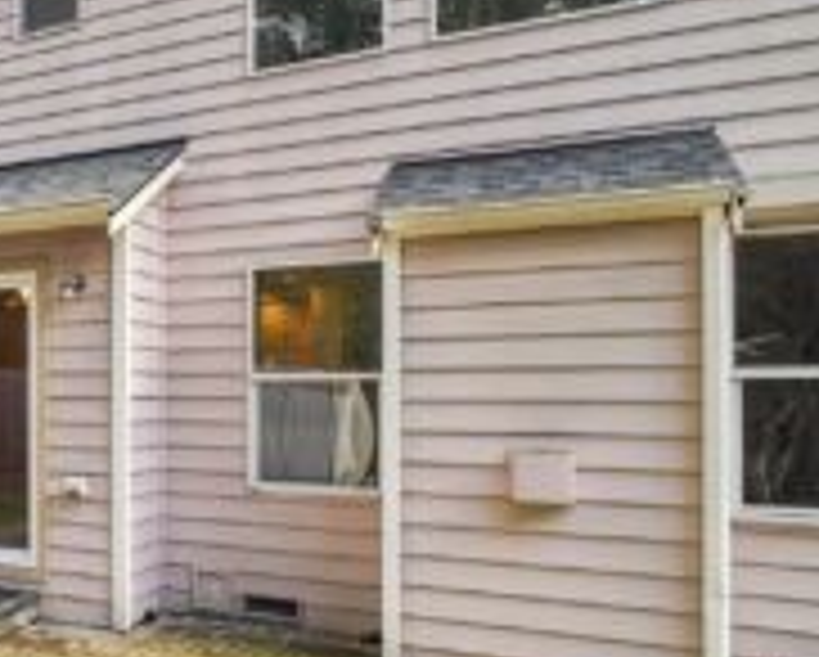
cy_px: 389
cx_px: 72
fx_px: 801
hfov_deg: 48.1
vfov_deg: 44.4
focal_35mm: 33
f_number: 8
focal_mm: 16
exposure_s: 1/400
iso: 1600
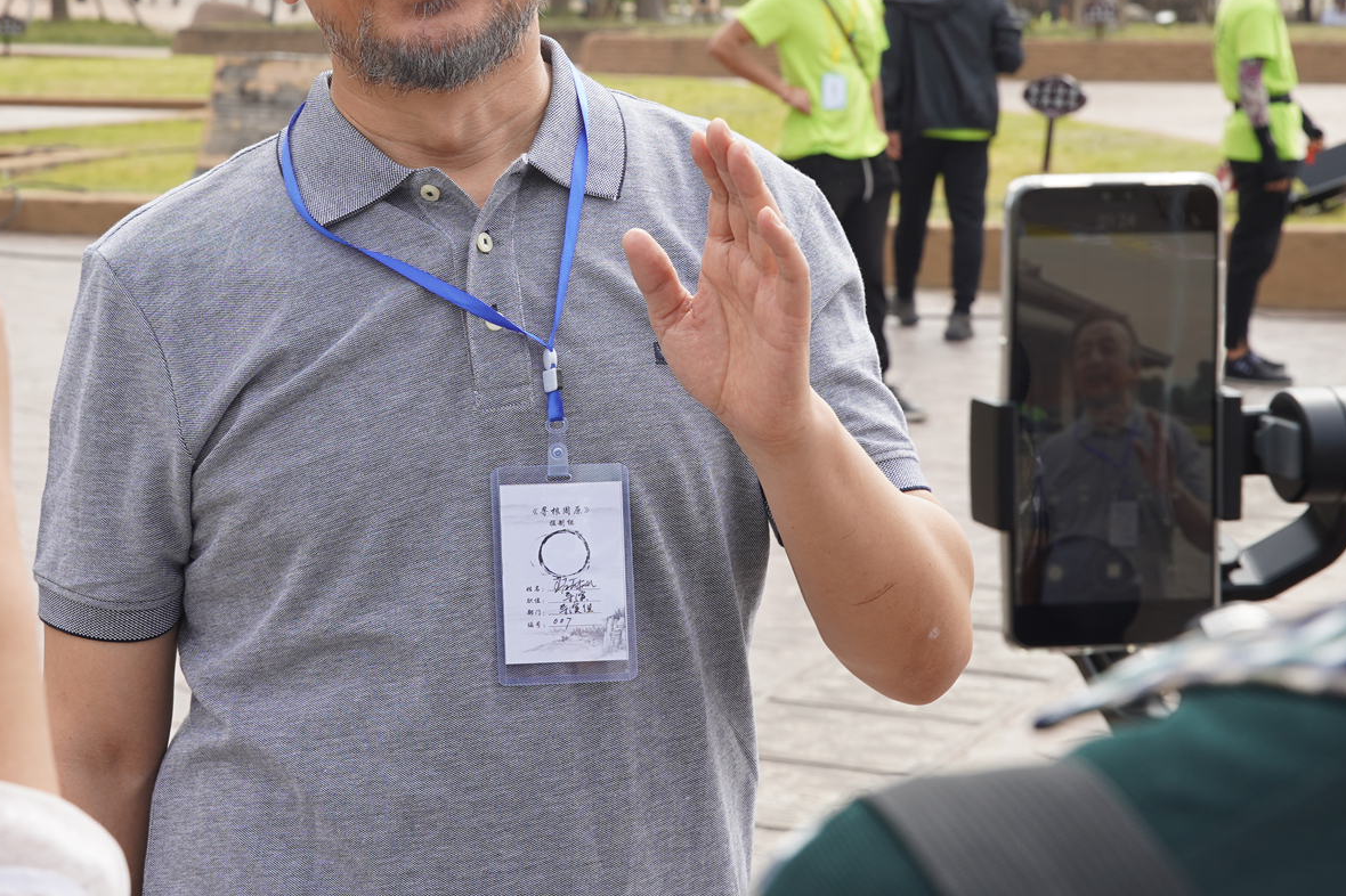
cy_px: 188
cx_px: 493
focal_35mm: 100
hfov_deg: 20.4
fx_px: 3738
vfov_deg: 13.6
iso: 125
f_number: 9
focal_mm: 59
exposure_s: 1/125
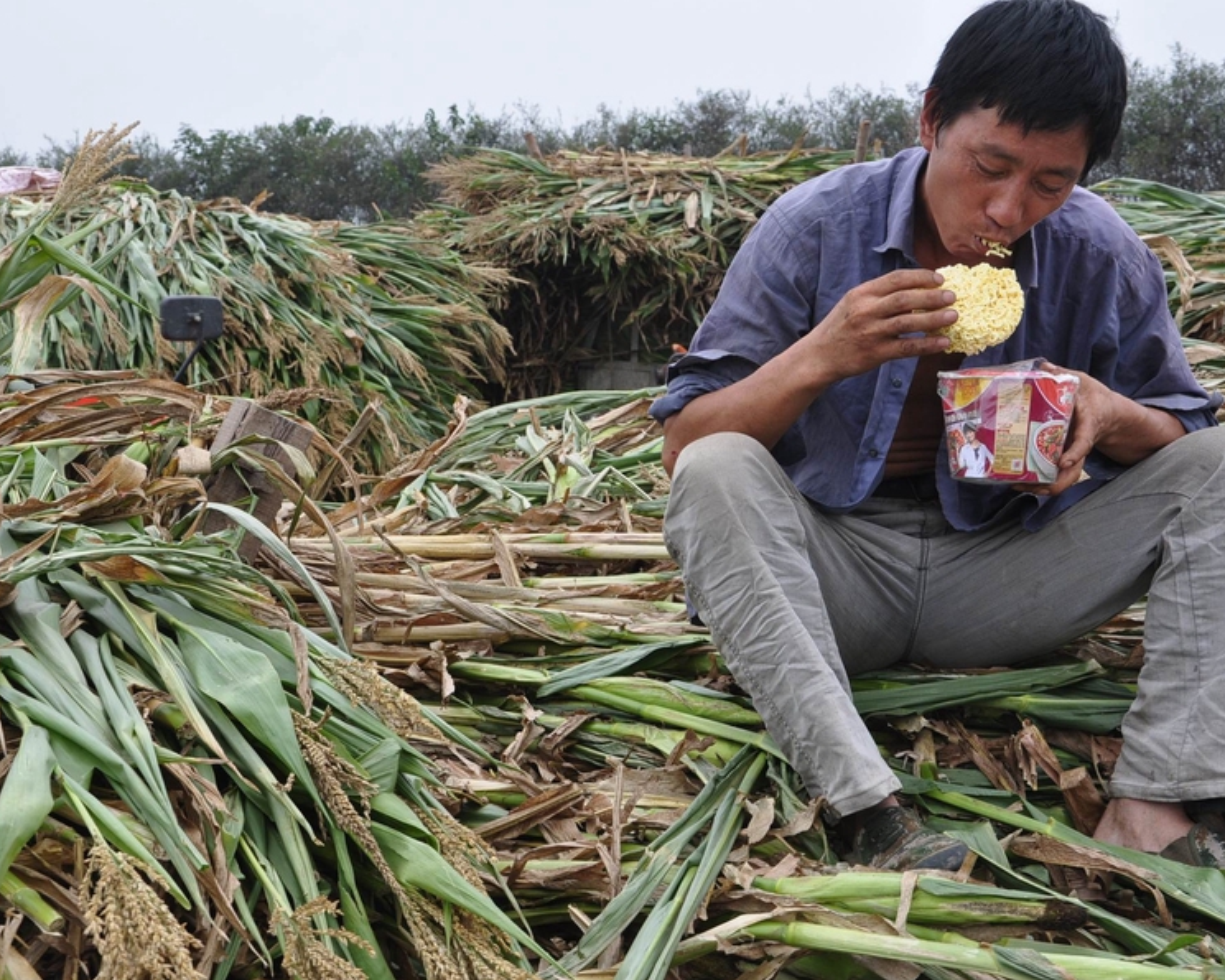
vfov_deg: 25.6
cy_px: 489
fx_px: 2159
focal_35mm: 60
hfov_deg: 31.7
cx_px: 624
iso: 200
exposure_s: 1/200
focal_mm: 35
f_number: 10
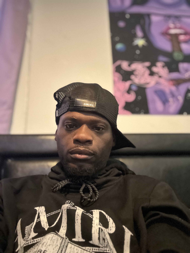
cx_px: 95
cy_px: 126
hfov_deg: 46.8
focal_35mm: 30
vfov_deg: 60.0
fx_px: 220
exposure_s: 1/15
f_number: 1.9
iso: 1250
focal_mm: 2.69
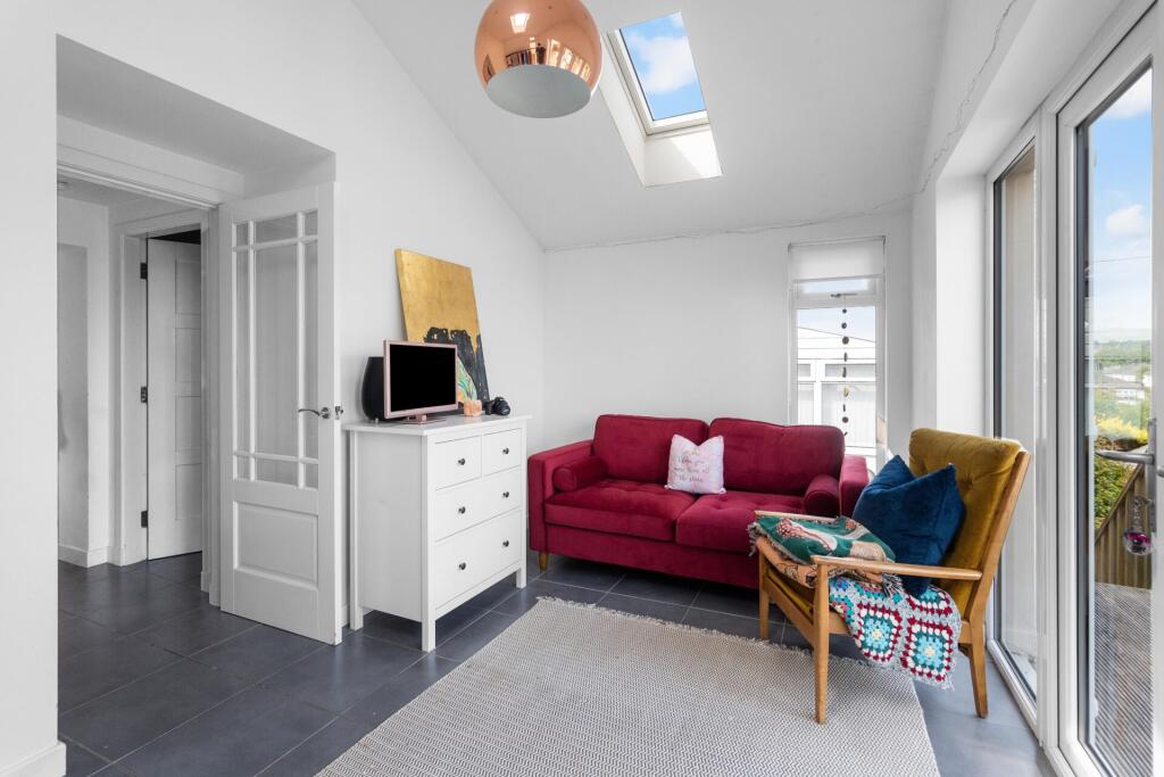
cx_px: 582
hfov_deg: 96.7
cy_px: 388
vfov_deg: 73.8
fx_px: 517
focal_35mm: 16
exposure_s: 1/160
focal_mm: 16
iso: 640
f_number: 8
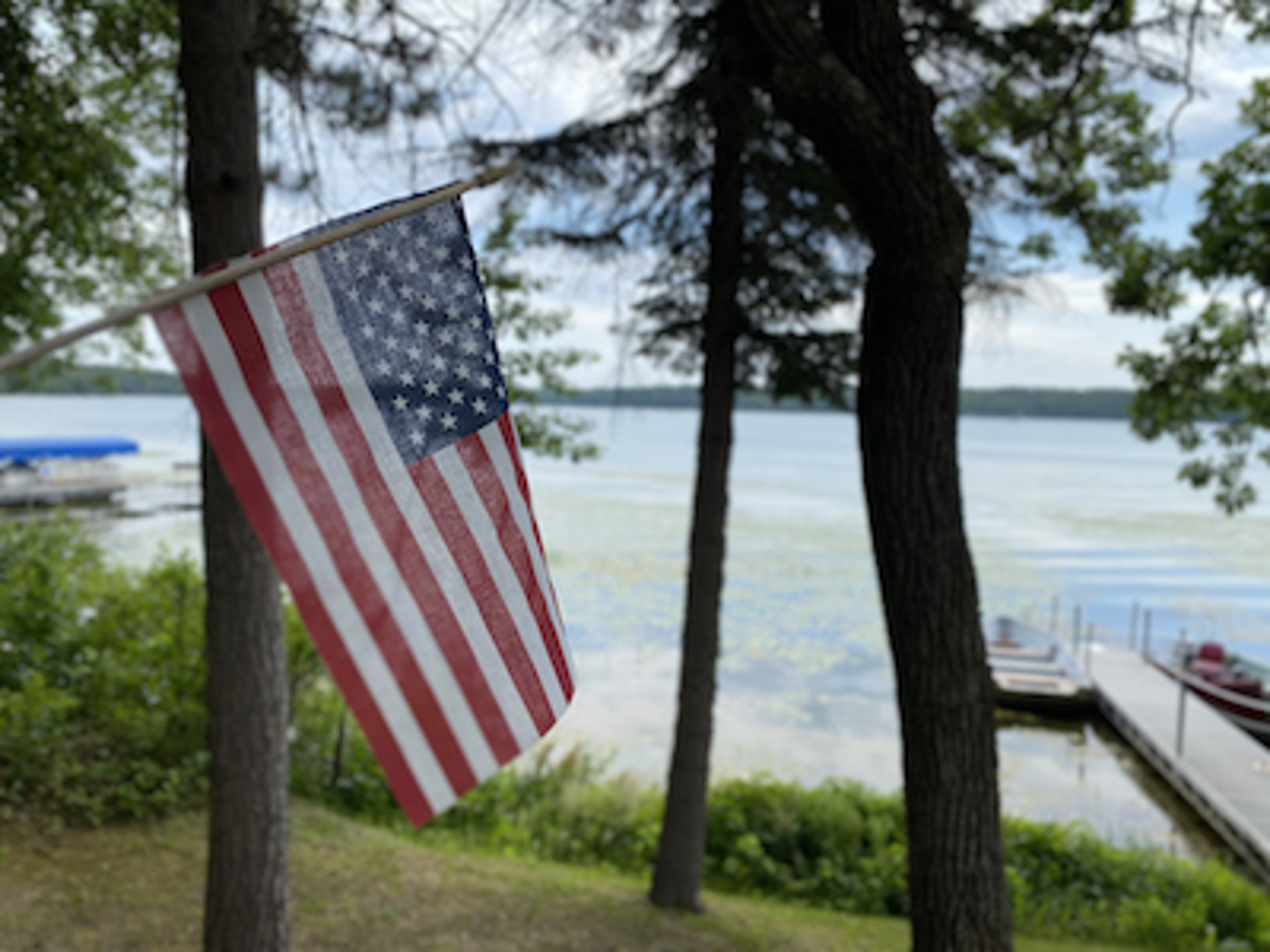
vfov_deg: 53.1
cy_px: 476
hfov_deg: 67.3
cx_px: 635
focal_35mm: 26
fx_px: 954
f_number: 1.8
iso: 32
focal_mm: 4.25
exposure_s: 1/1608
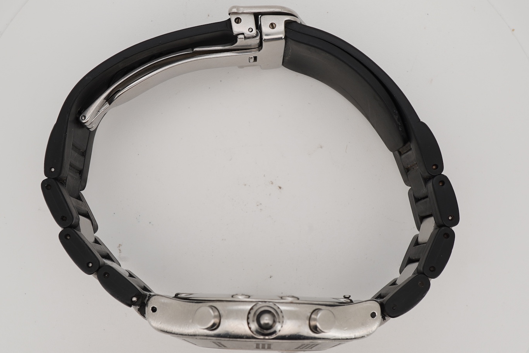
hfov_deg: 38.2
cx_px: 249
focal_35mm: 52
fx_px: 764
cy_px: 179
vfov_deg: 26.0
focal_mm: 30
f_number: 22
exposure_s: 1/160
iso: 160
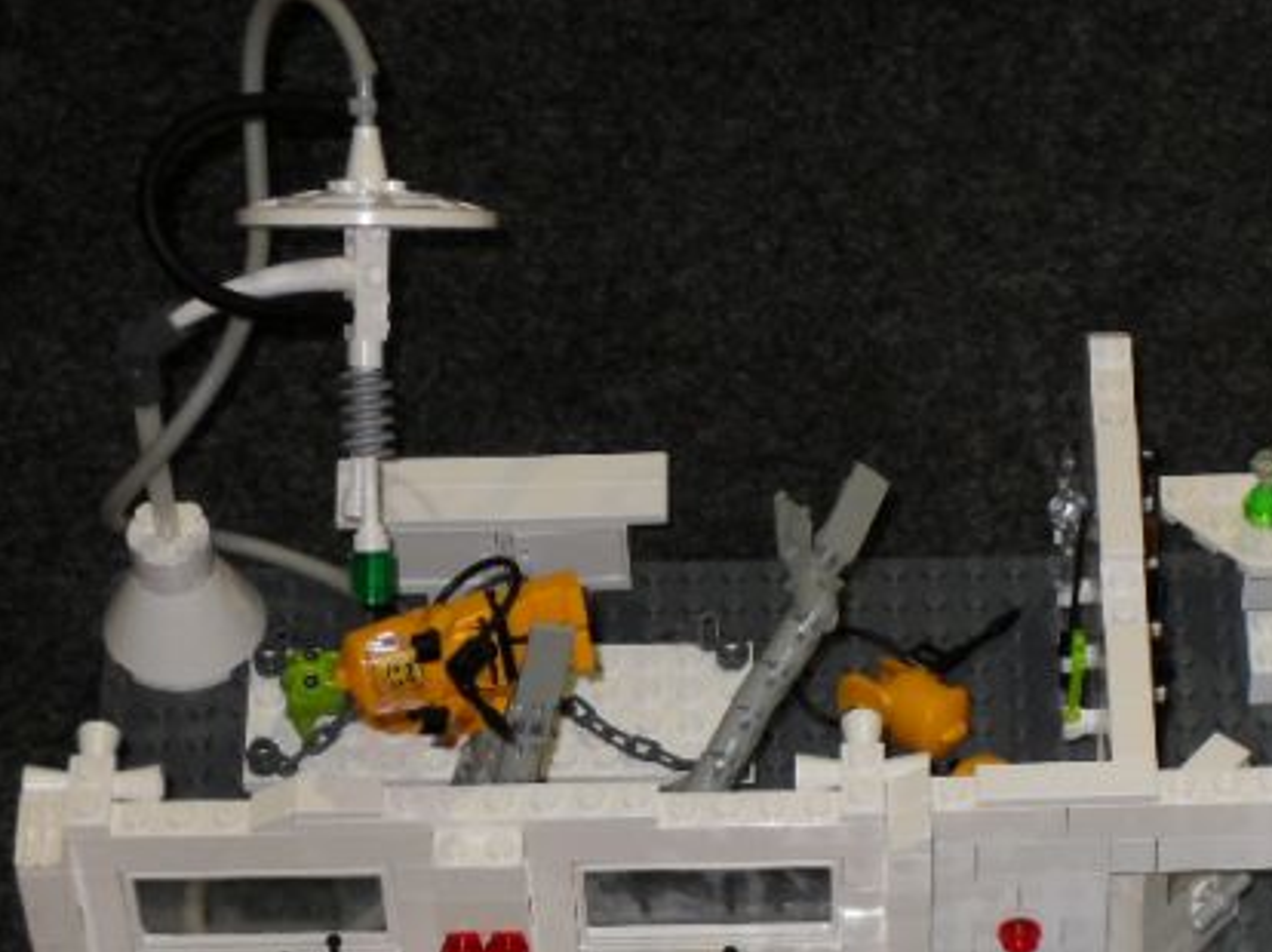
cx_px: 750
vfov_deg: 10.2
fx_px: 5325
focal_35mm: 145
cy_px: 894
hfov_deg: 13.6
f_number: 4.9
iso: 200
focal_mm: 16.1
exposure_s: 1/90
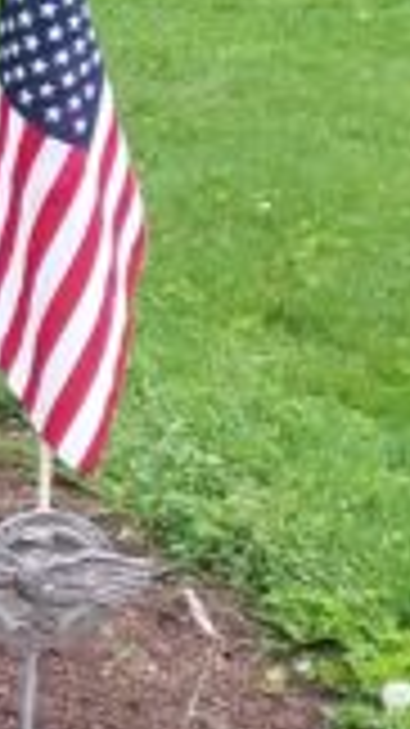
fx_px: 2264
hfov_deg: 9.3
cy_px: 590
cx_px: -577
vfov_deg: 18.1
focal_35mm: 117
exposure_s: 1/305
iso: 40
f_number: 1.9
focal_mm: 2.47
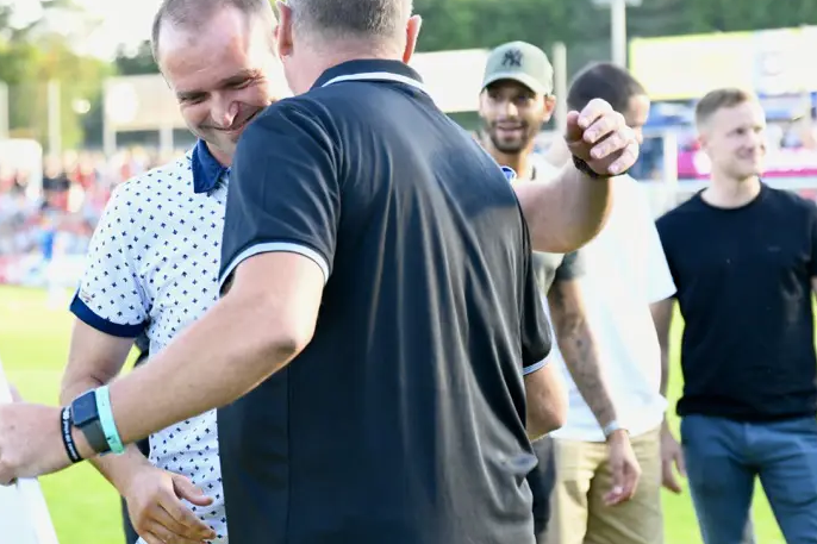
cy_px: 252
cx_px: 291
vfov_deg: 12.2
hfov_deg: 18.2
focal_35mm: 112
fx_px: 2541
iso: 2500
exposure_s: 1/1600
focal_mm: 60
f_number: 2.8
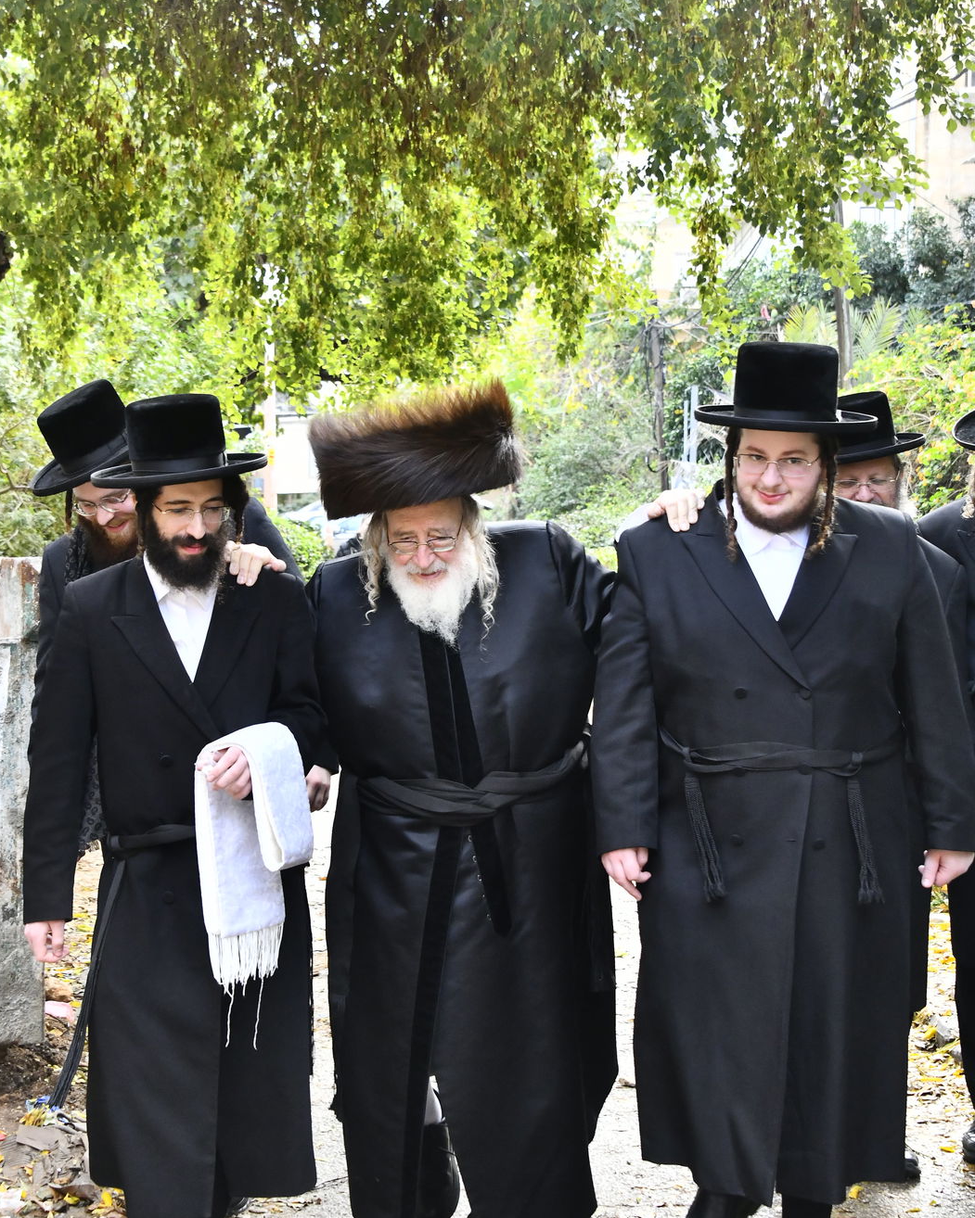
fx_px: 2597
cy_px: 480
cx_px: 481
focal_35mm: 72
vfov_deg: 26.4
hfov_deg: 21.3
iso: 1250
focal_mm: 48
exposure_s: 1/250
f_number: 6.3
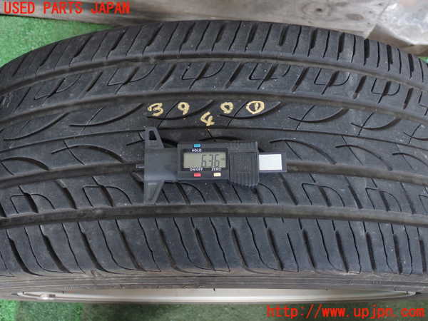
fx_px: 507
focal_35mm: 41
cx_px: 214
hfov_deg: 45.8
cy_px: 160
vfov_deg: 35.1
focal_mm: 7.31
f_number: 2.8
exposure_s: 1/60
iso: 200
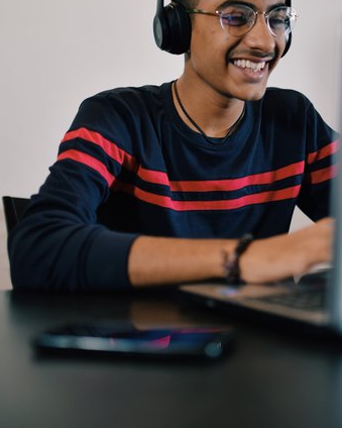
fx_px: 785
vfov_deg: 30.4
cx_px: 221
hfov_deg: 24.5
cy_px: 159
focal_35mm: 62
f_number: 1.4
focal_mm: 35
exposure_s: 1/80
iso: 180
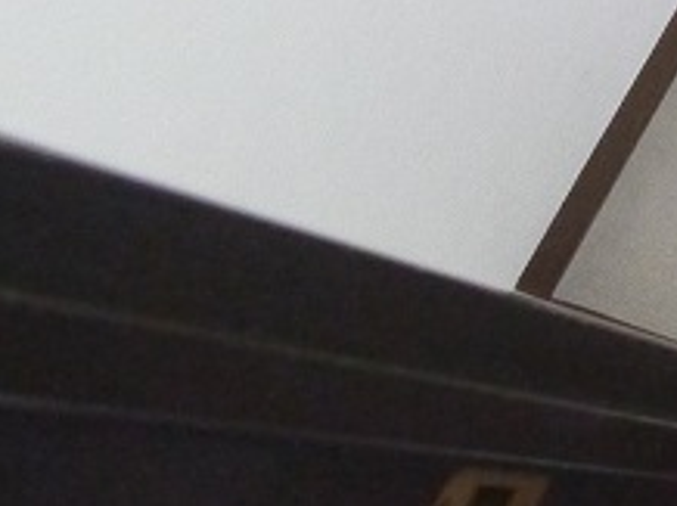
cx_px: 1438
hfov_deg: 17.2
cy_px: -587
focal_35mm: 72
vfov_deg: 15.2
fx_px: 1407
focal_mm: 7
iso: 1600
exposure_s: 1/30
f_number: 4
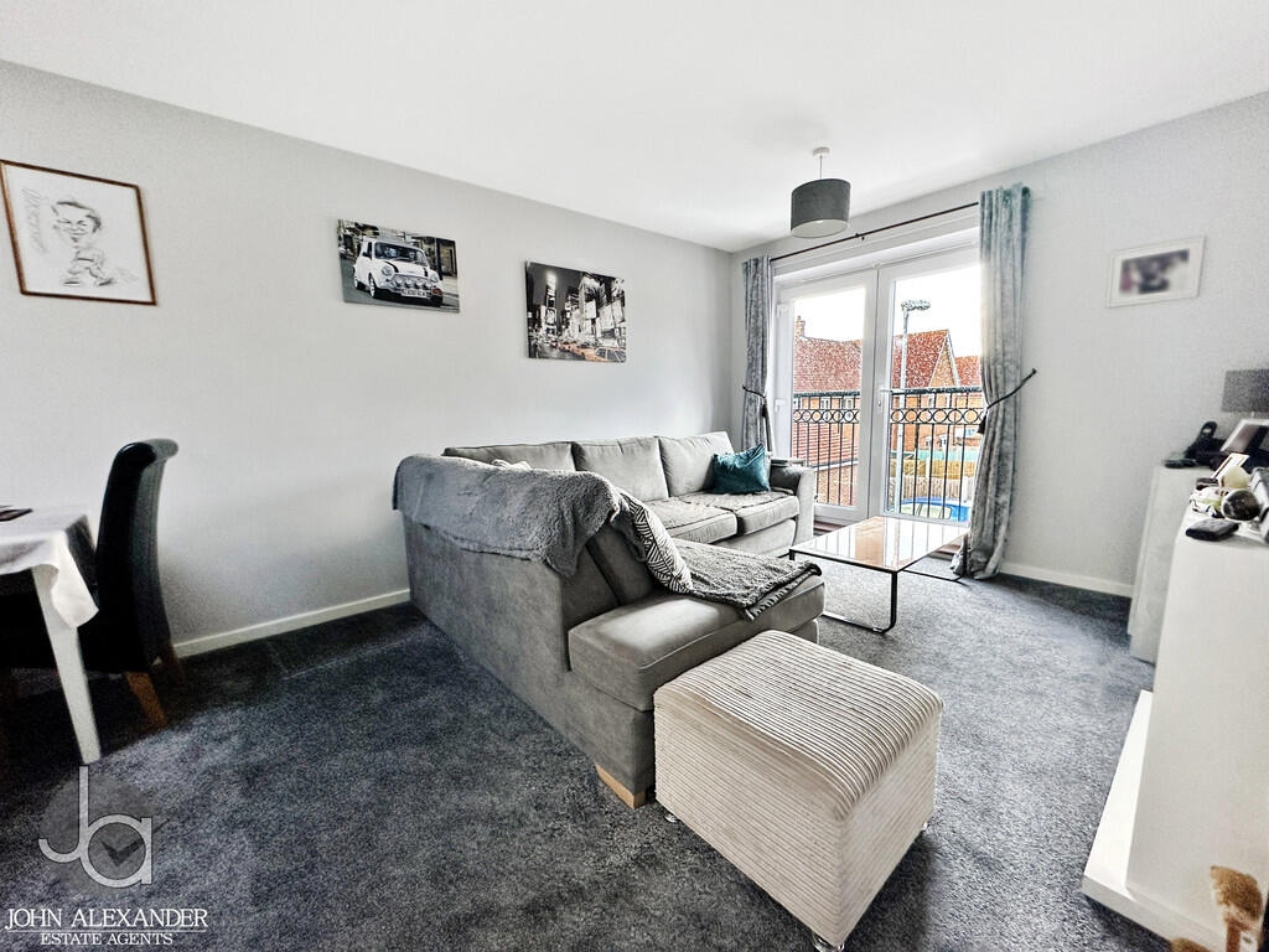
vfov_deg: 85.7
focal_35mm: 14
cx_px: 634
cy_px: 476
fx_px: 513
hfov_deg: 102.1
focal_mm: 2.22
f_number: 2.2
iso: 160
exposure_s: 1/99
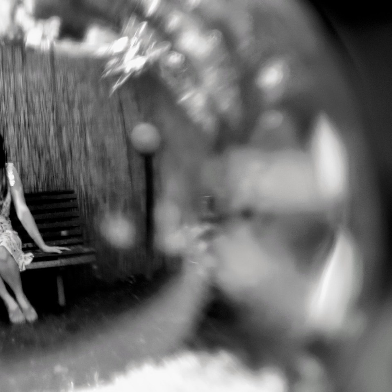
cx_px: 3
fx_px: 2256
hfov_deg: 9.9
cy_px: 183
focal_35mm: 176
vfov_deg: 9.9
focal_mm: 55
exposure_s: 1/80
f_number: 5.6
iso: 200
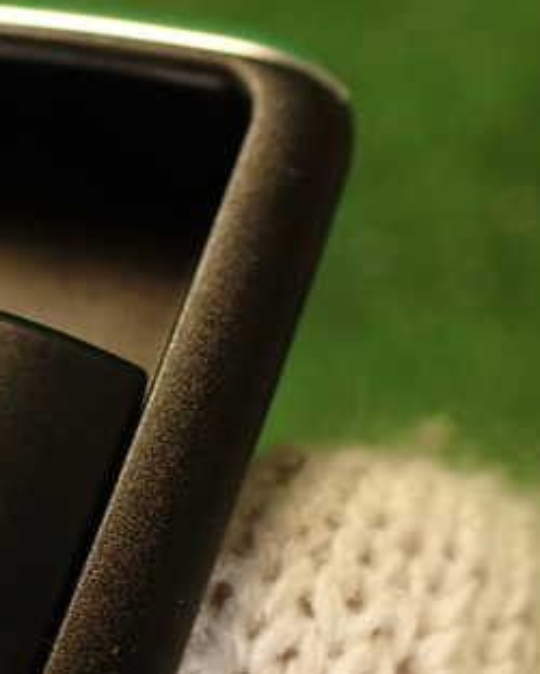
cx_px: -95
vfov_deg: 31.0
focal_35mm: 60
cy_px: 482
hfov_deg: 23.4
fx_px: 1197
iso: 200
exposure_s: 1/40
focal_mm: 5.79
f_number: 2.4
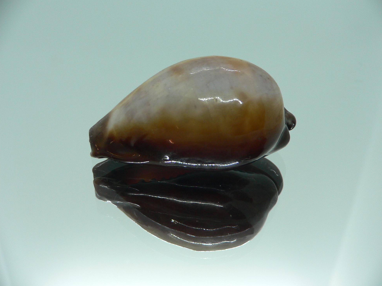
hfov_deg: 51.4
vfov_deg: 39.7
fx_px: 397
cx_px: 195
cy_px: 140
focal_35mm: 36
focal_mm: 4.6
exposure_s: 1/60
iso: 100
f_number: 2.8
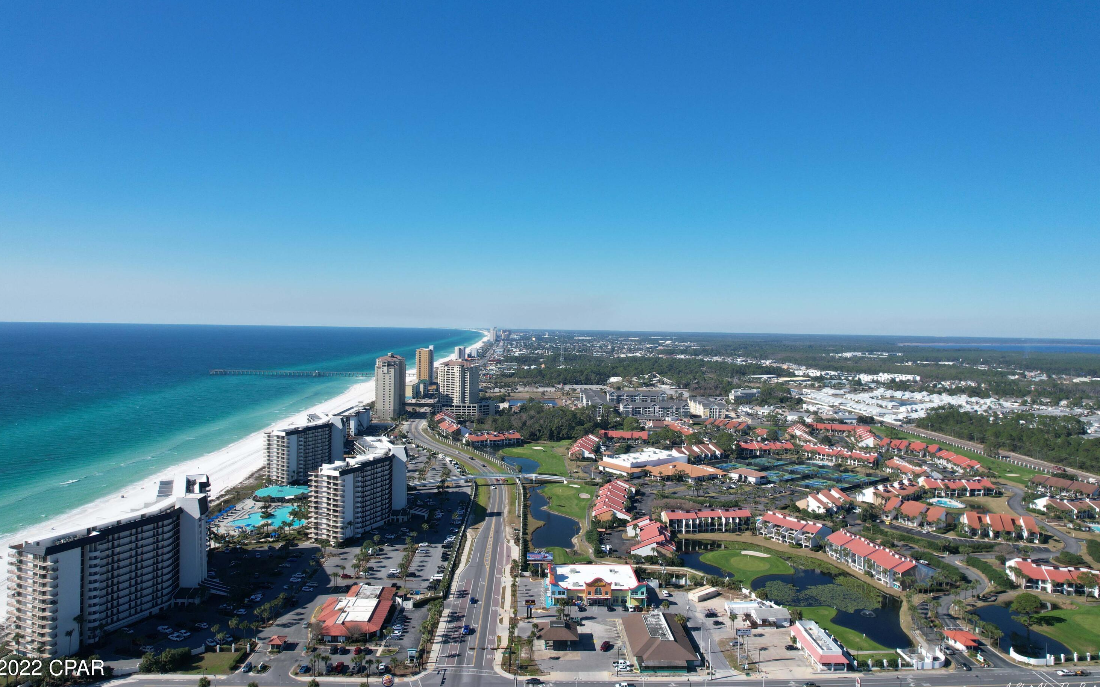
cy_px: 327
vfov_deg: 53.0
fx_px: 689
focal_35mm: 23
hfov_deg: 77.2
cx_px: 542
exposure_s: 1/2000
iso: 110
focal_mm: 8.38
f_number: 2.8
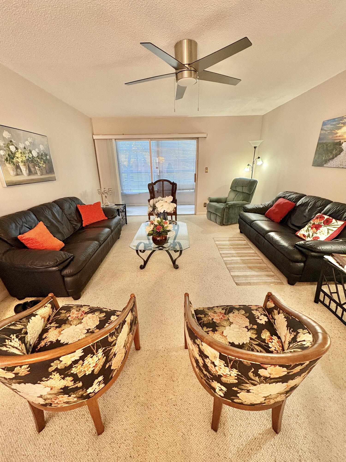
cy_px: 231
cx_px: 173
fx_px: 187
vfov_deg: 102.1
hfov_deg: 85.7
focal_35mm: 14
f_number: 2.2
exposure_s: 1/60
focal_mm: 2.22
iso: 250
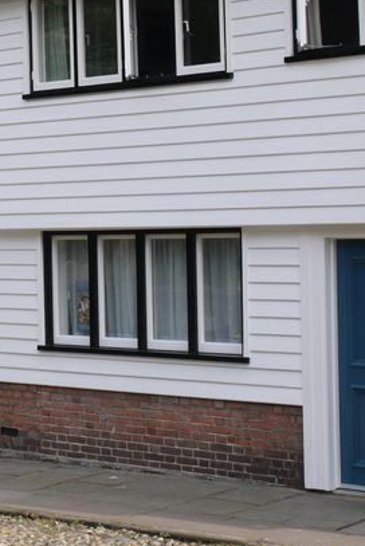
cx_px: -256
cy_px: 211
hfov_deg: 11.2
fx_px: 1746
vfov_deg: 17.8
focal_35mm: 115
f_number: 8
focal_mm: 22
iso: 100
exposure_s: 1/160
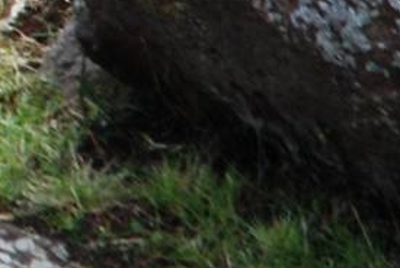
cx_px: -687
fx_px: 48573
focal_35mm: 4367
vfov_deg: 0.3
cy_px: -477
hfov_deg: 0.5
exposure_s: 1/250
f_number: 6.3
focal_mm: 500
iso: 400
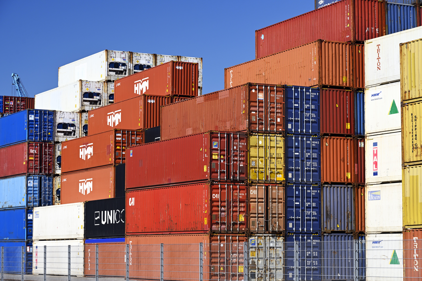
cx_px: 211
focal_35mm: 36
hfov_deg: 53.1
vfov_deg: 36.9
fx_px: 422
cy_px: 140
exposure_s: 1/250
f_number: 5.6
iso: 200
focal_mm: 36
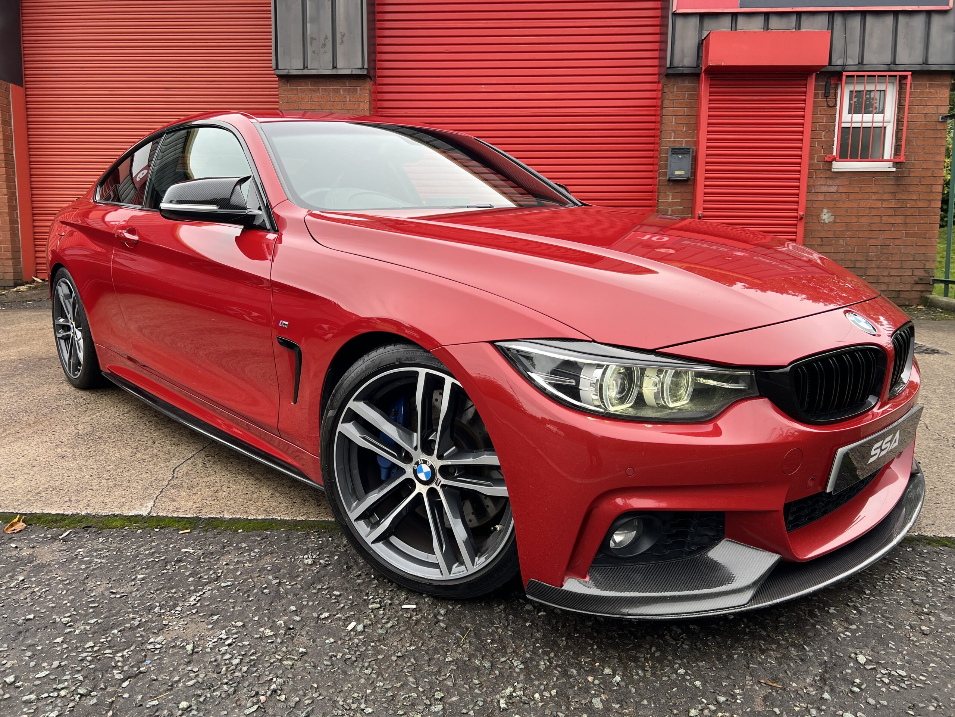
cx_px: 478
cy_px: 358
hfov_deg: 67.3
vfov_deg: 53.1
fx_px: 717
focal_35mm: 26
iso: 50
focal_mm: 5.7
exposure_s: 1/460
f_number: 1.5
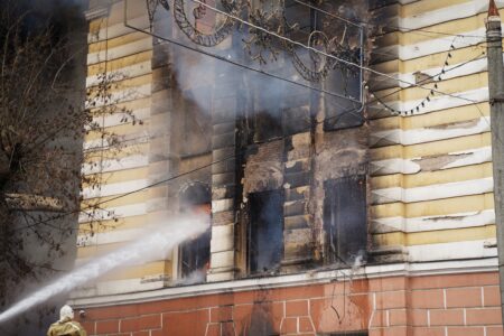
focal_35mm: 75
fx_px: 1050
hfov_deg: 27.0
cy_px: 168
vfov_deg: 18.2
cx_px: 252
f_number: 3.2
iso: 80
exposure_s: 1/400
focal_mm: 75
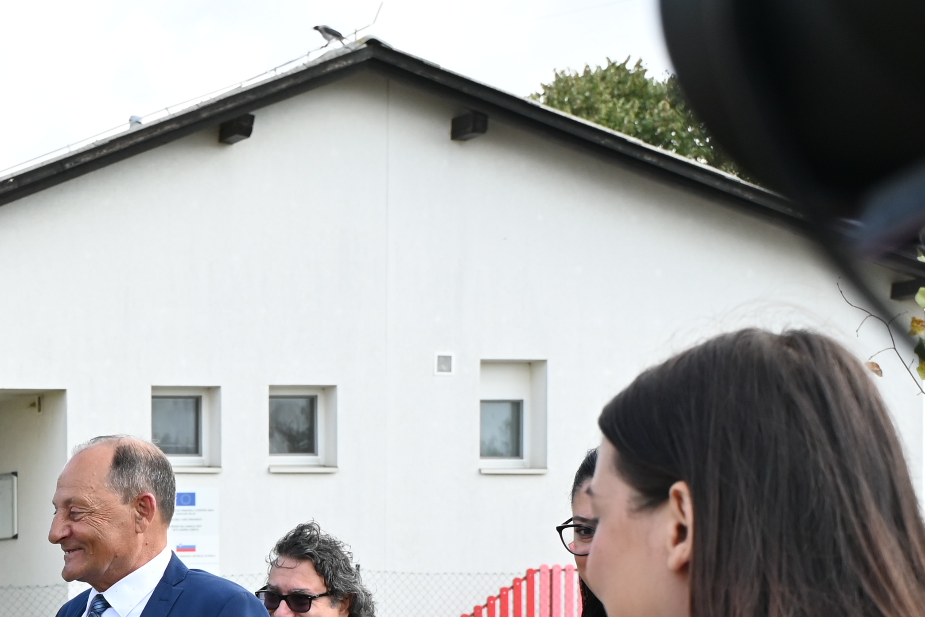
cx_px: -233
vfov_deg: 11.9
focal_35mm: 112
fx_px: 2878
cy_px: 794
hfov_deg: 17.3
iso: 200
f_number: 5.6
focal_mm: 28
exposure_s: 1/250
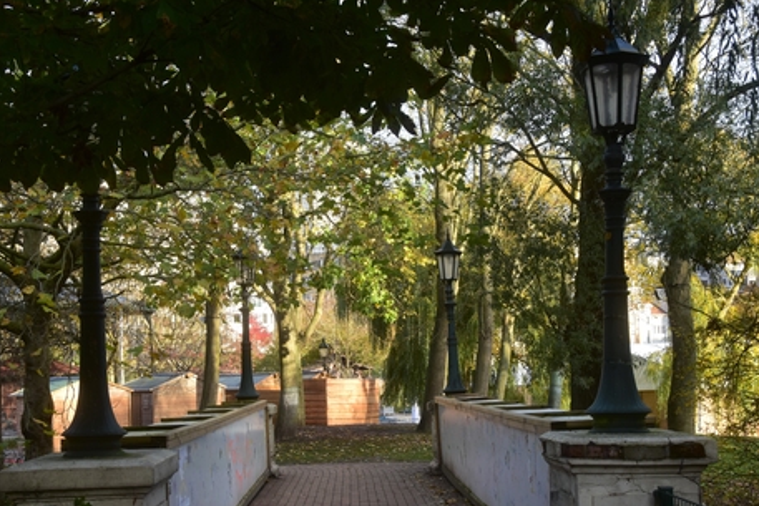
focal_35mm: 63
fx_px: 1329
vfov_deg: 21.5
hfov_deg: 31.9
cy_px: 330
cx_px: 349
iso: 280
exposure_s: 1/60
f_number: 10
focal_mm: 32
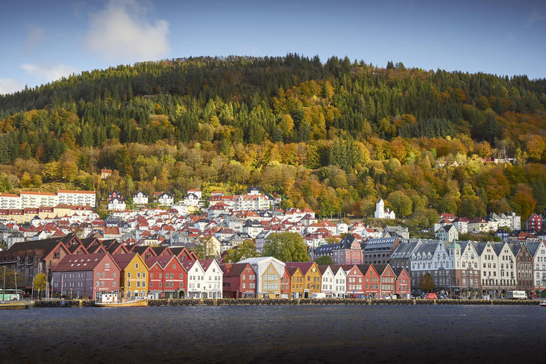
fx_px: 819
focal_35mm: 54
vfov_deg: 25.0
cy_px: 182
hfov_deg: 36.9
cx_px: 273
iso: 400
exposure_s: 1/250
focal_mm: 54
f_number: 7.1
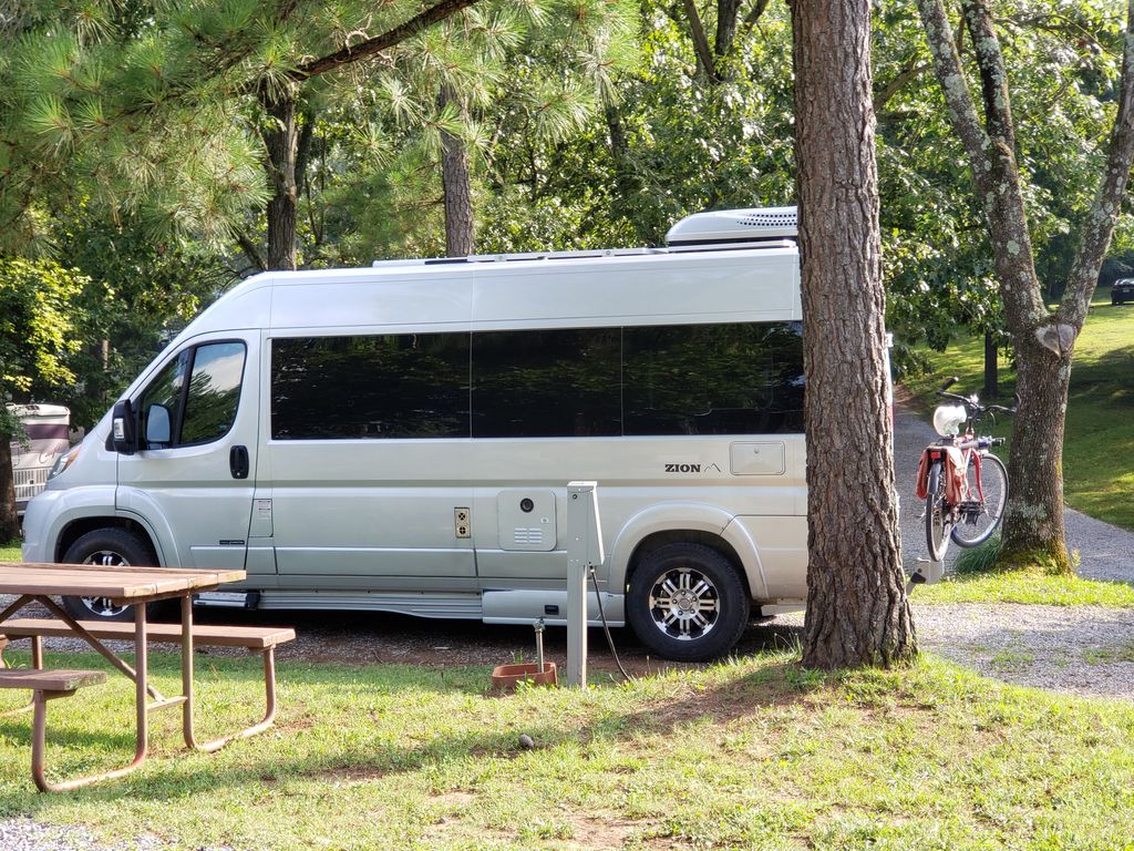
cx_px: 567
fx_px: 1703
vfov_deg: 28.0
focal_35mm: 52
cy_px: 426
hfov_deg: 36.8
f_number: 2.4
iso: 32
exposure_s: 1/73
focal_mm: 6
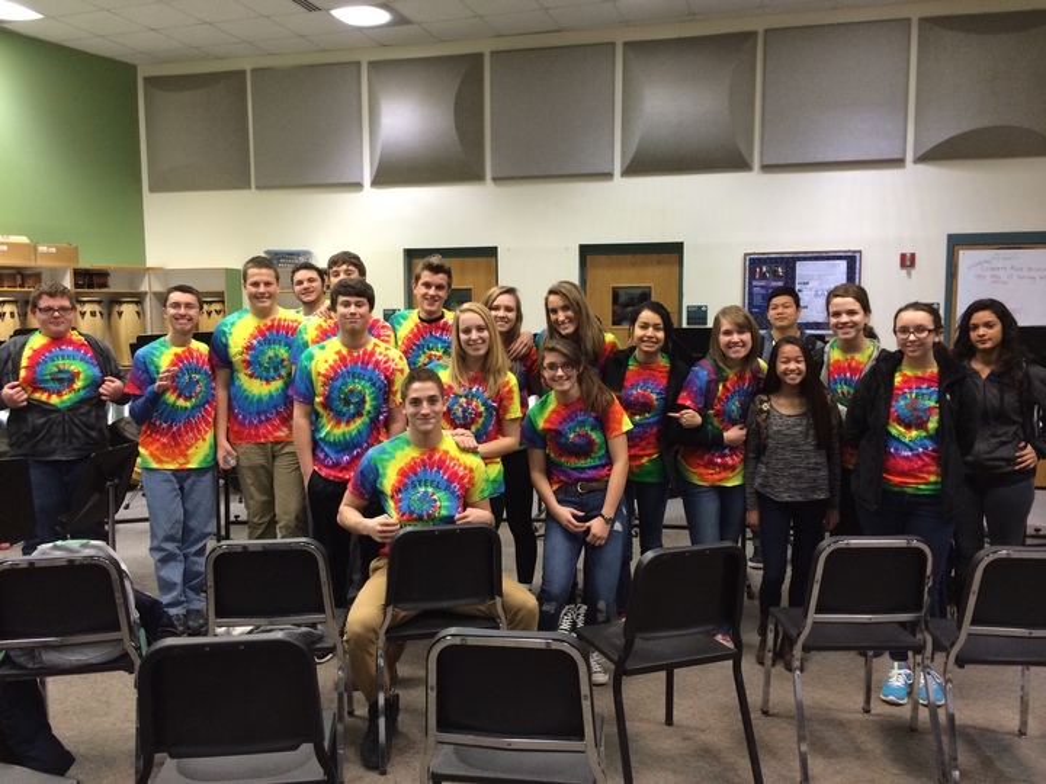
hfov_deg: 60.0
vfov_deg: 46.8
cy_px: 392
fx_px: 907
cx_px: 523
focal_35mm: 30
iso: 200
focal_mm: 4.12
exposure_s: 1/30
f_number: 2.2
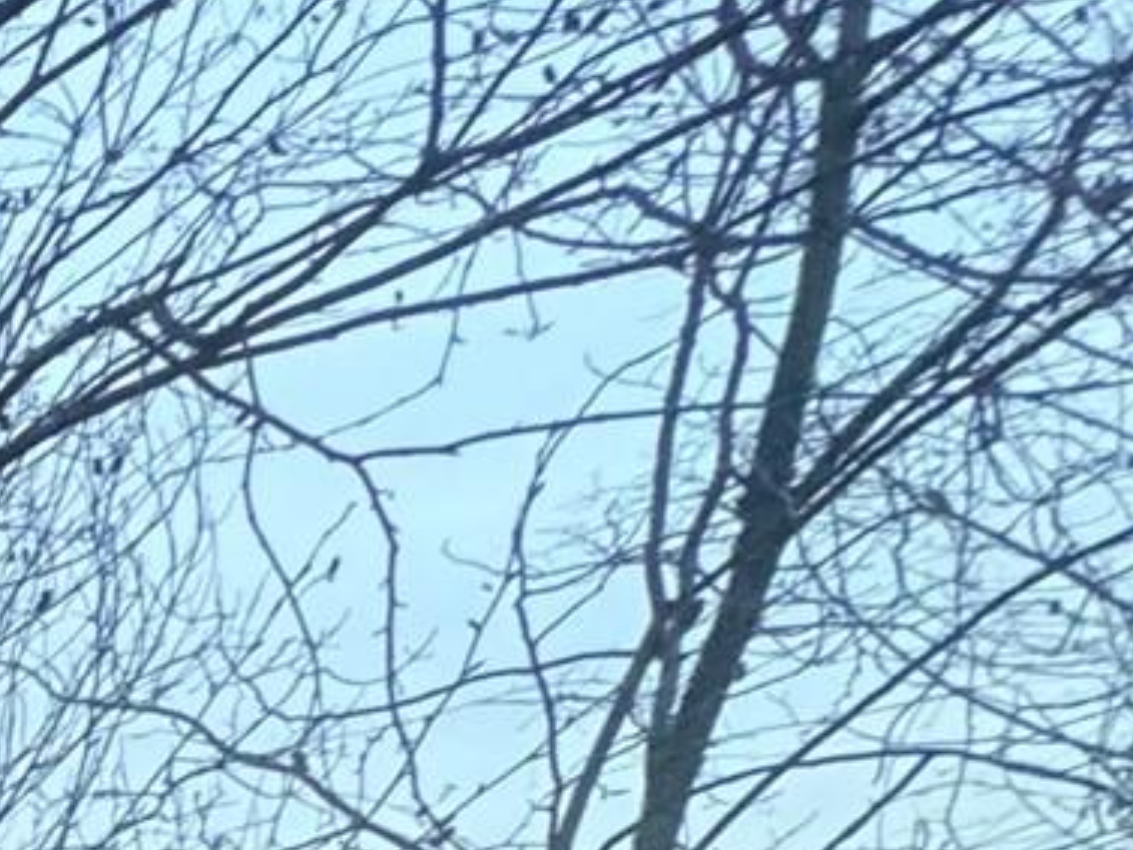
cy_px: 1928
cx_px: -1941
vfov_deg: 14.3
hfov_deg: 13.1
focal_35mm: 76
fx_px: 2488
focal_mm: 2.22
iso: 800
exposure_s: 1/30
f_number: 2.2
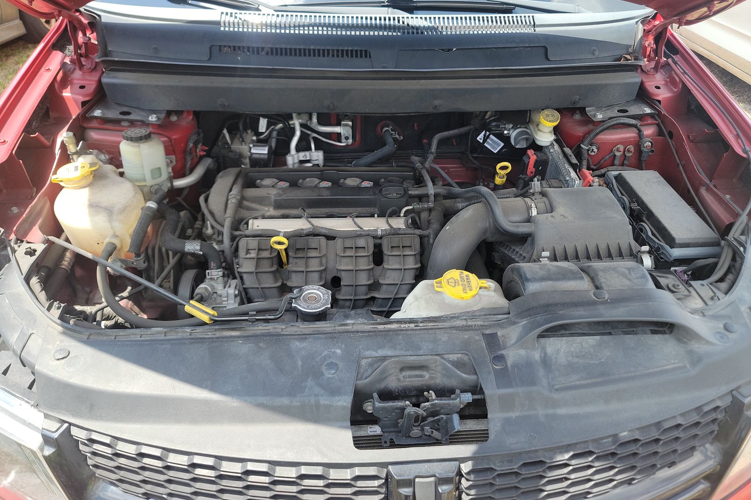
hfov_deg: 71.5
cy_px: 222
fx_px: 521
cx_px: 376
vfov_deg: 51.2
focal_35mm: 25
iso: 50
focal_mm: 6.7
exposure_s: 1/152
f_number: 1.8
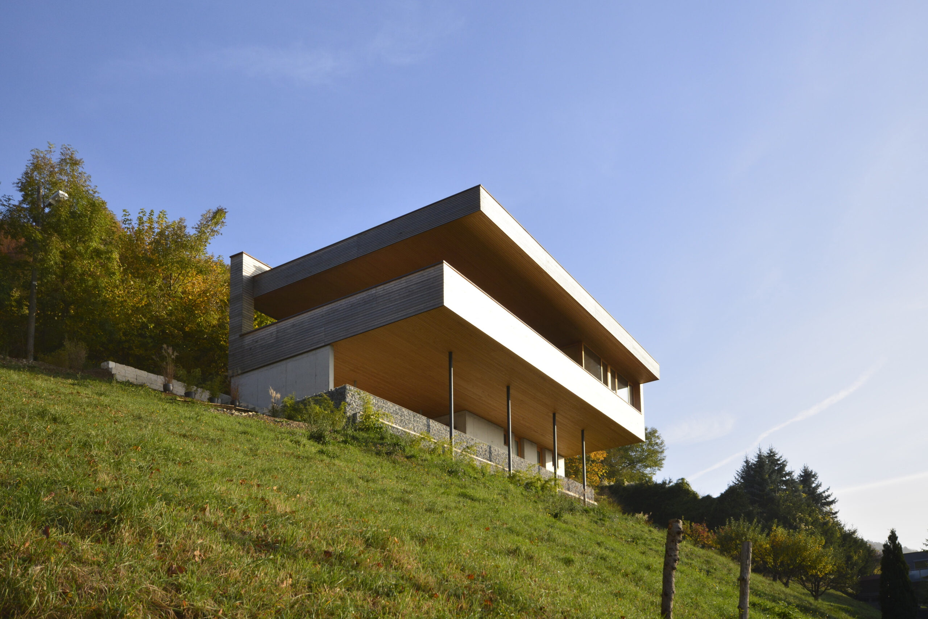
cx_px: 464
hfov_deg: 61.9
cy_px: 310
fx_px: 773
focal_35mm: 30
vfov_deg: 43.6
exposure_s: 1/250
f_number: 10
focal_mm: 20
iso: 250
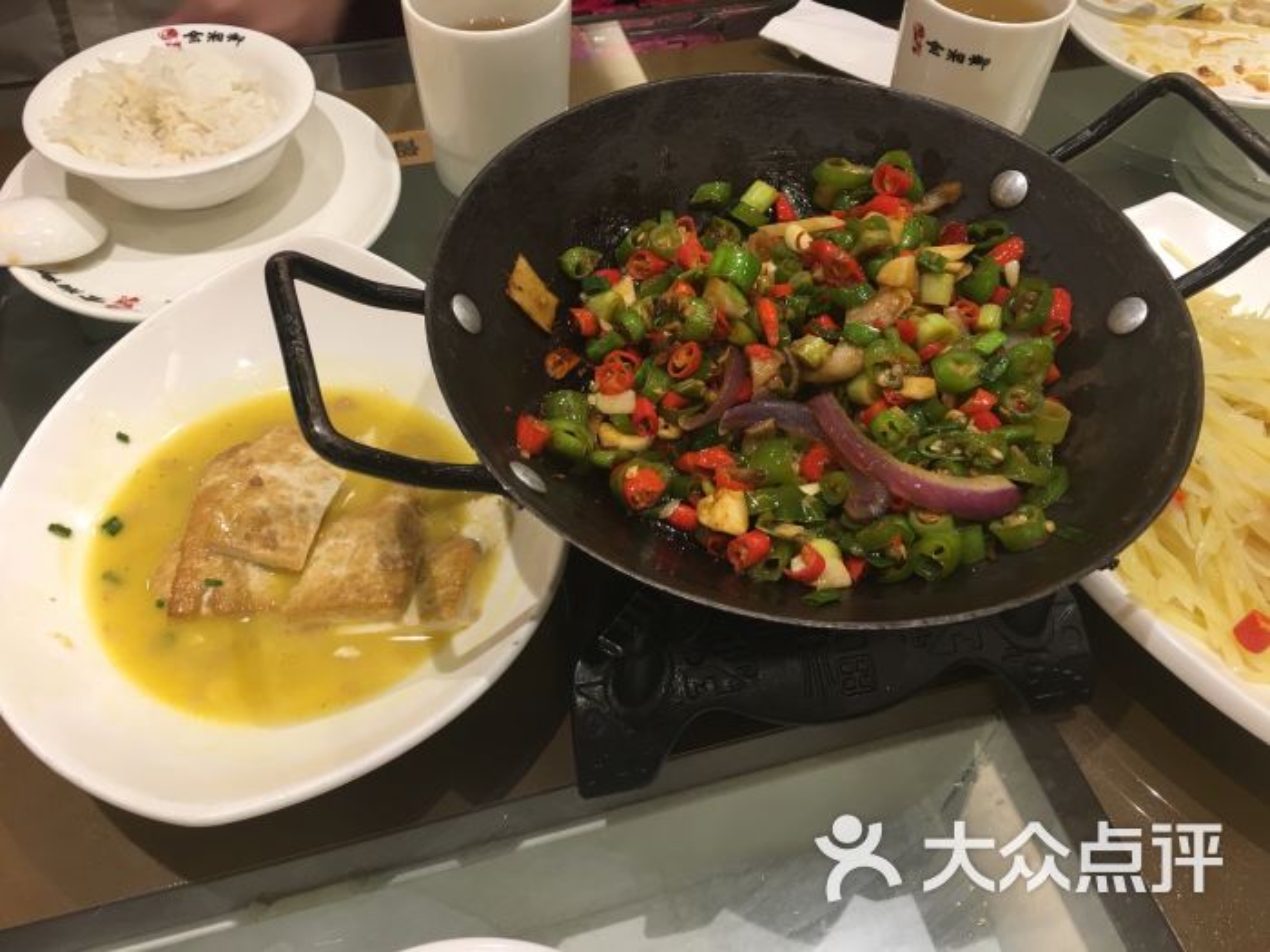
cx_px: 635
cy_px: 476
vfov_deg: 48.2
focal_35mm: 29
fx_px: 1064
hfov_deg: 61.7
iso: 32
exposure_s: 1/17
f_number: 2.2
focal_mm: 4.15
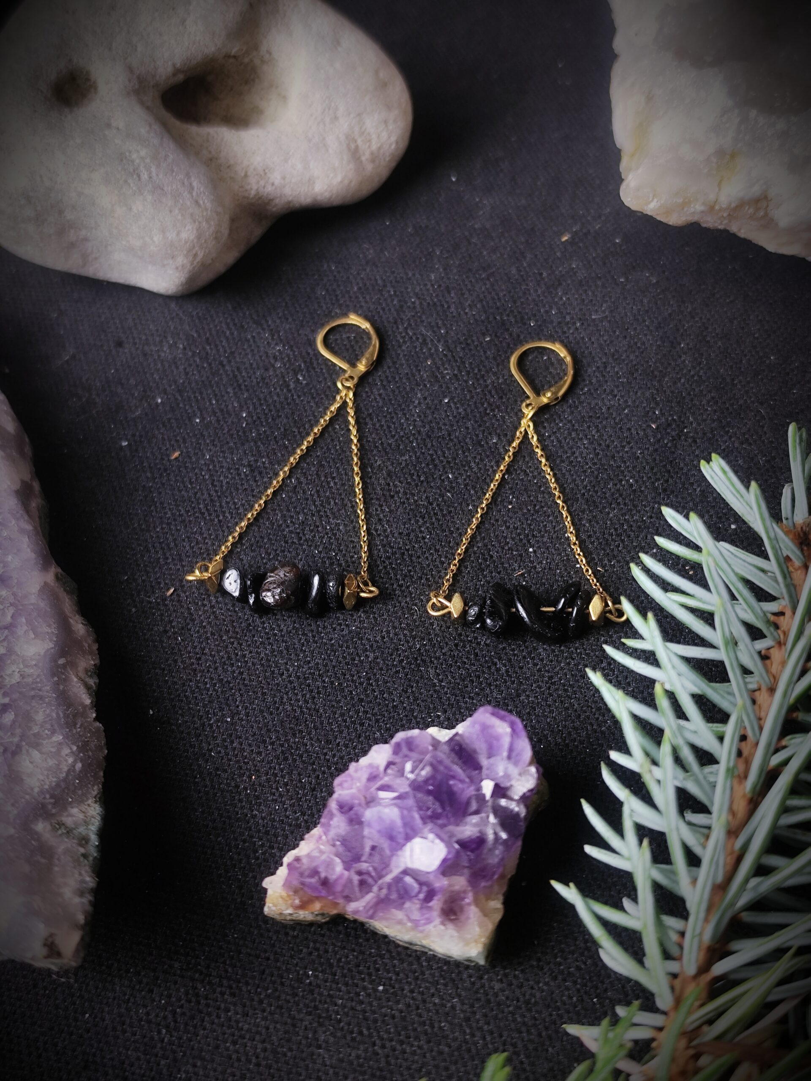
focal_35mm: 46
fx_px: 1437
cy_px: 540
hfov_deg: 31.5
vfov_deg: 41.2
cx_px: 406
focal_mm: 6.19
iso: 100
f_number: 1.65
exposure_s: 1/25
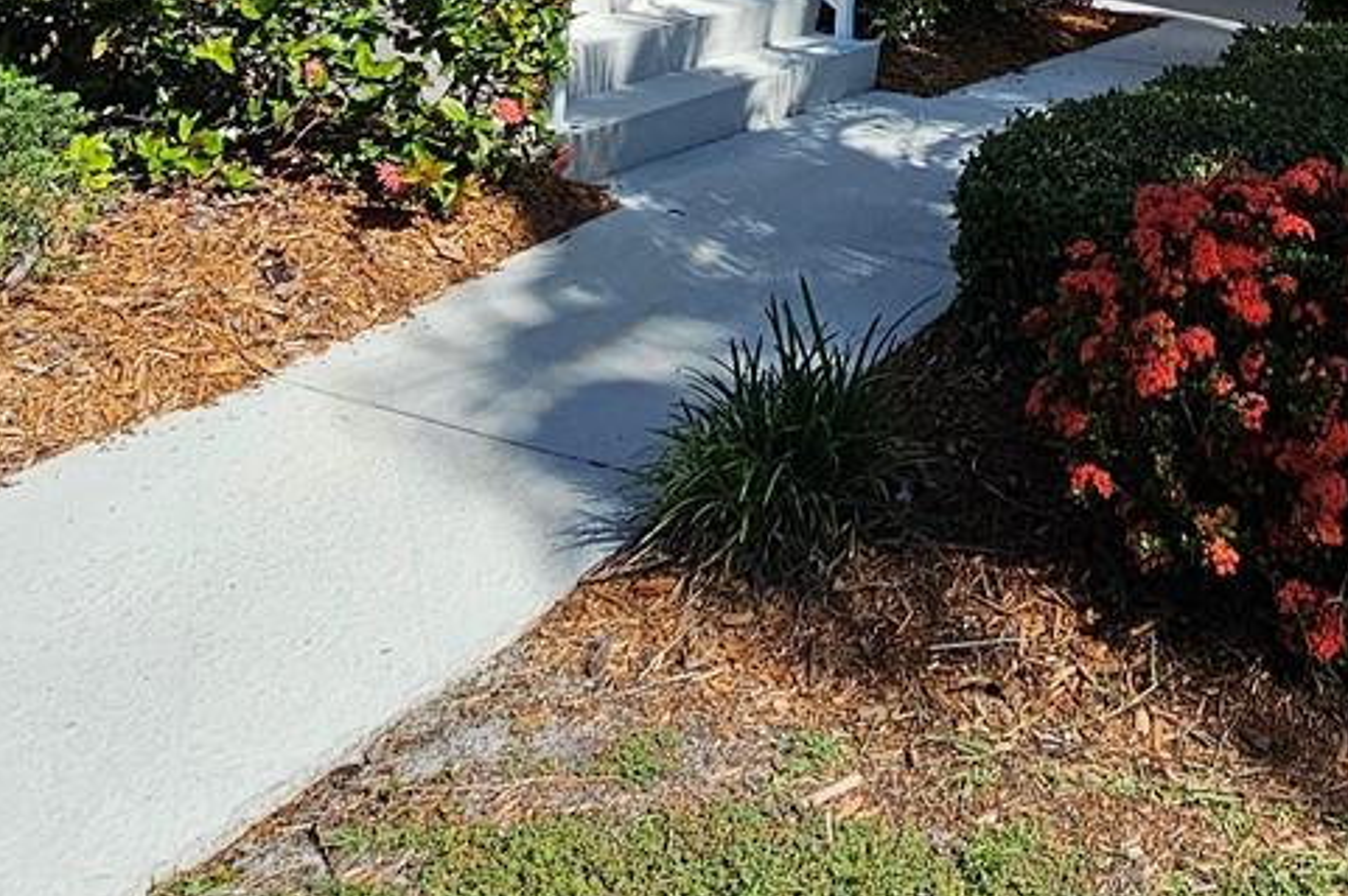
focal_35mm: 45
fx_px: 1684
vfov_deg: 24.0
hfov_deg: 42.0
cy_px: -417
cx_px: 1048
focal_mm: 2.2
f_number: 2.2
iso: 50
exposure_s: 1/2417
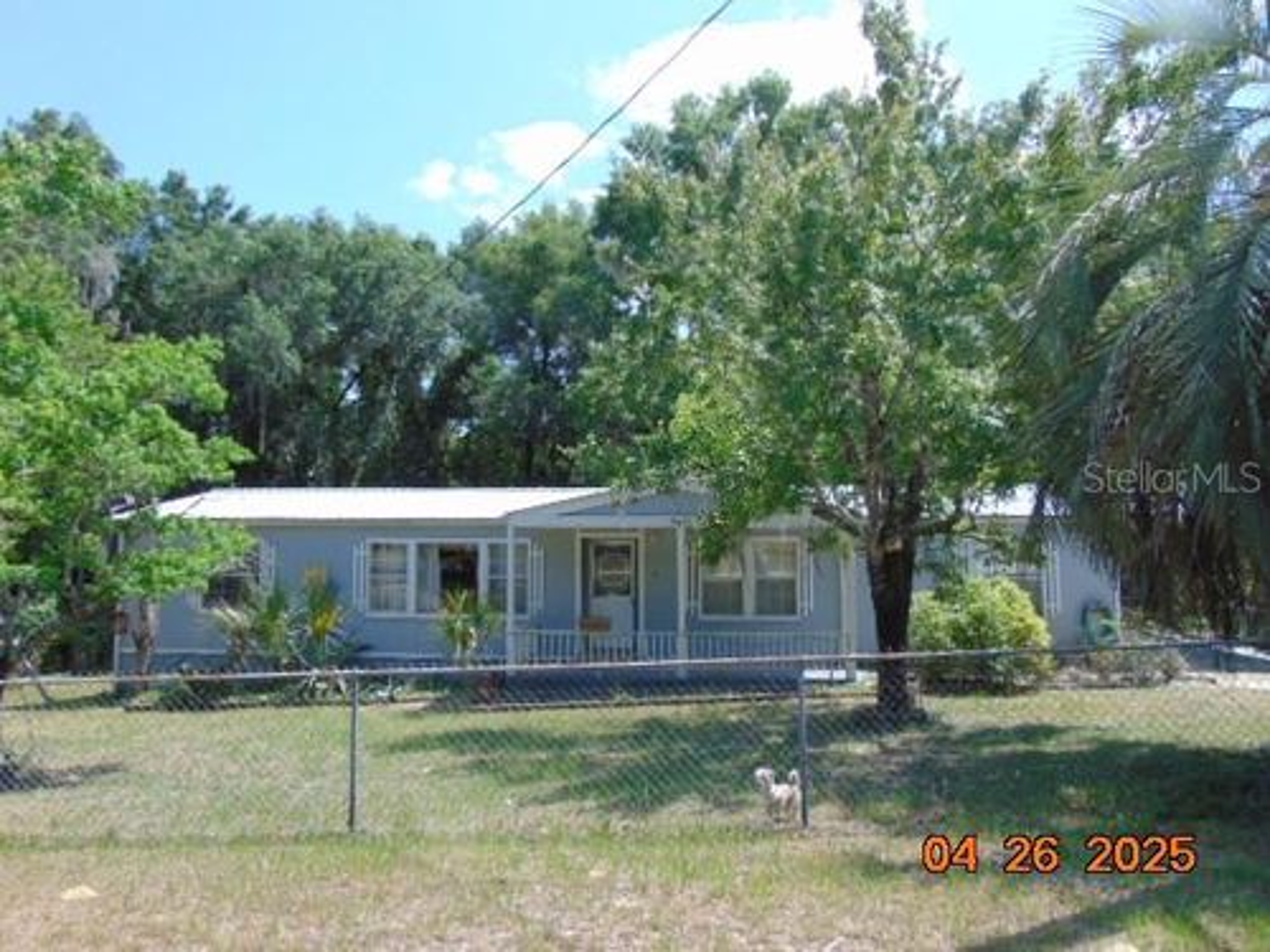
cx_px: 635
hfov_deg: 69.4
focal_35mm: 25
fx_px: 917
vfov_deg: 54.9
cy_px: 476
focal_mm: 4.5
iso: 80
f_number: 3
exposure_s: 1/800
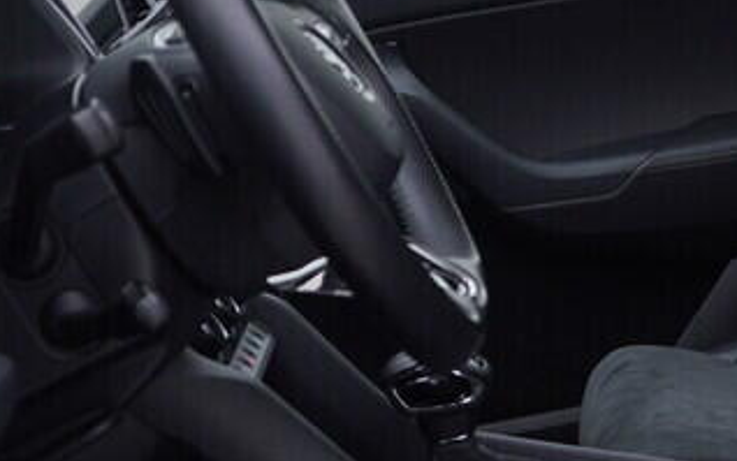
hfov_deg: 17.4
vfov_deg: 10.9
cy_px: -98
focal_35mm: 118
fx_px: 2371
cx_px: 656
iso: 125
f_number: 3.5
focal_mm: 24
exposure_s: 1/60
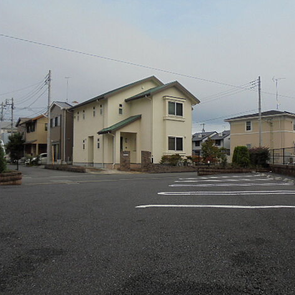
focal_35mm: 31
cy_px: 148
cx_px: 161
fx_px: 299
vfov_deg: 52.5
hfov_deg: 52.5
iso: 100
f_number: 3.5
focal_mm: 4.6
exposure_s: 1/640
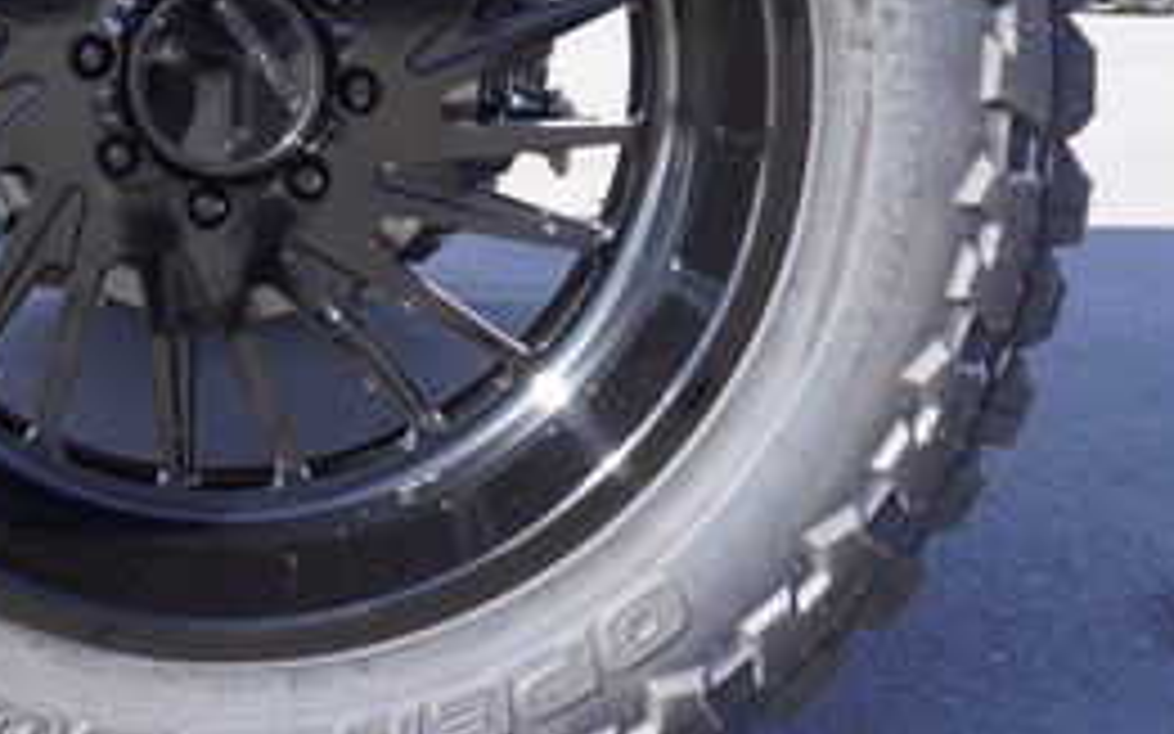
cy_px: 81
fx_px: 1919
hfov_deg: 33.0
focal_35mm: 60
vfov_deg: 21.2
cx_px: 225
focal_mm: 16
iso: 100
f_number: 5
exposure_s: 1/100
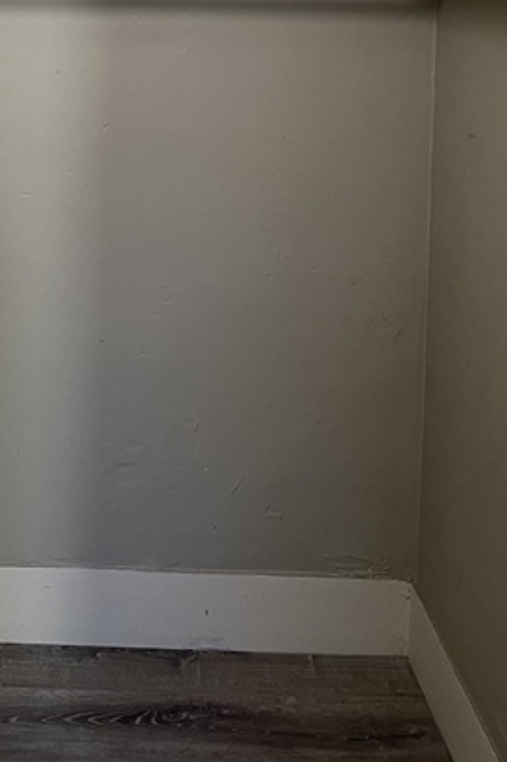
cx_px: 93
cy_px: 21
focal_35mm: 53
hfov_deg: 25.0
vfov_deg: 34.5
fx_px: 1121
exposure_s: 1/97
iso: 125
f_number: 1.5
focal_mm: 5.7
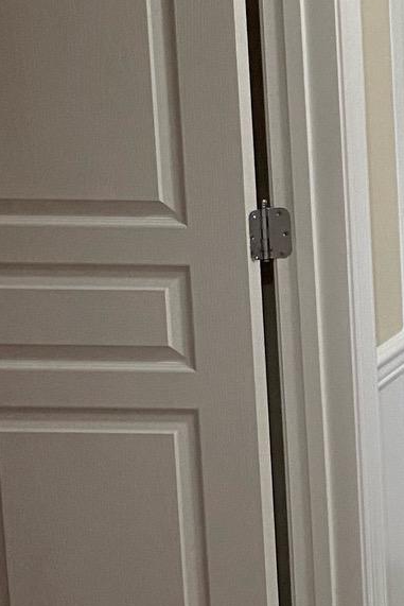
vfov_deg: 20.9
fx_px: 1632
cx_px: 1085
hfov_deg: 11.0
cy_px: 187
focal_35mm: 97
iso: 160
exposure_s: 1/60
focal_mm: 4.25
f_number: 1.8
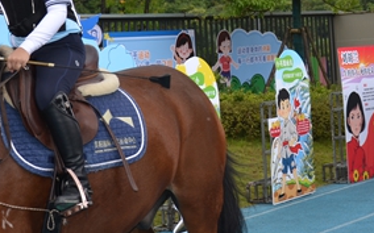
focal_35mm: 129
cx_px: 286
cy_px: 14
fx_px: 1314
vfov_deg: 10.1
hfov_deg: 16.1
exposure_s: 1/250
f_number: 4.2
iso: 140
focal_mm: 30
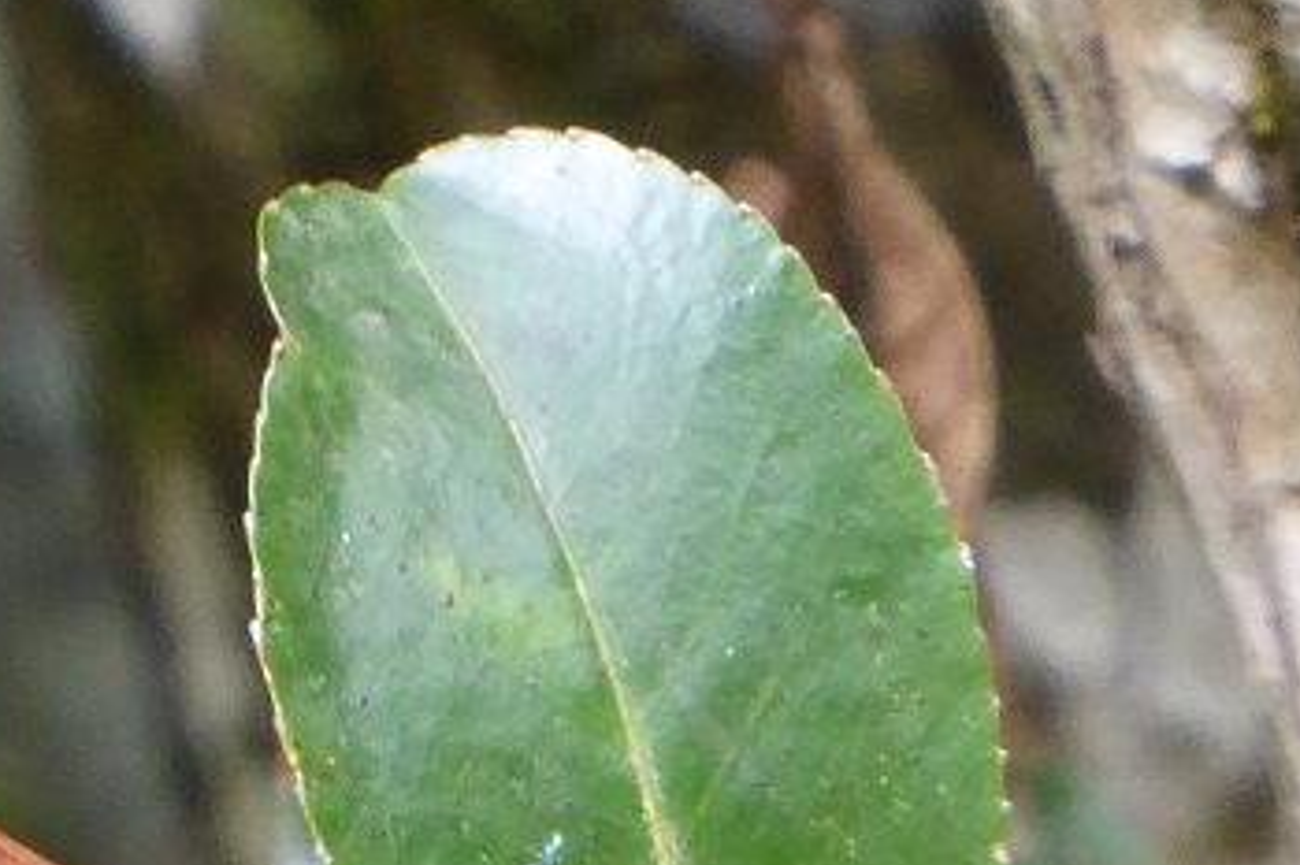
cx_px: -496
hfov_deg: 1.1
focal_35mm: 1845
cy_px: 518
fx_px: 66591
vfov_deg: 0.7
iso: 640
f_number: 6
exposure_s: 1/125
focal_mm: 83.4
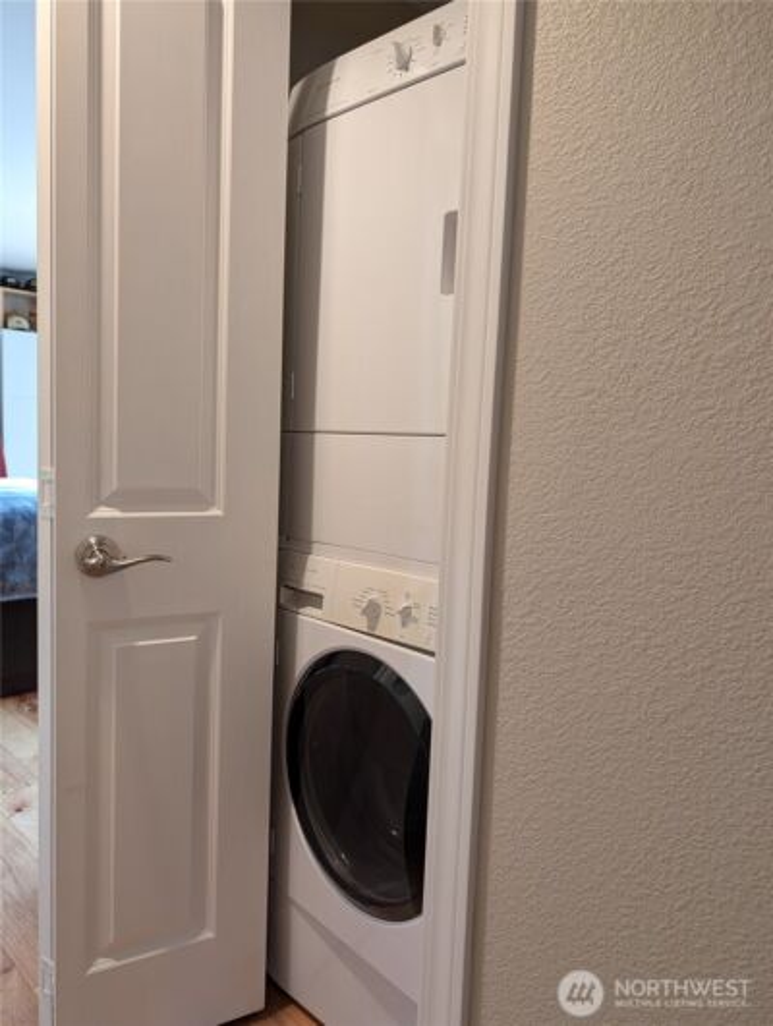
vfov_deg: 71.5
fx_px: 713
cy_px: 513
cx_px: 386
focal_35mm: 24
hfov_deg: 57.0
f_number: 1.68
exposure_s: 1/40
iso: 167
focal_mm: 6.9
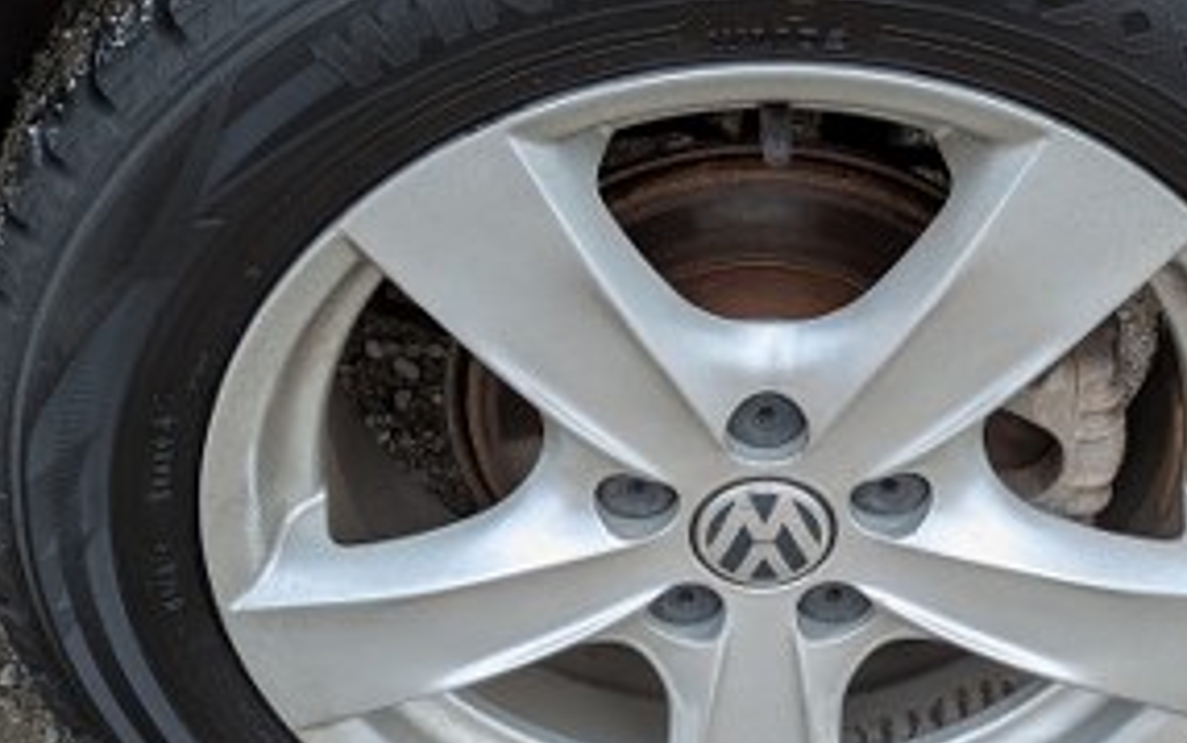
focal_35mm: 74
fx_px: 2395
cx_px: 774
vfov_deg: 17.6
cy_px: 311
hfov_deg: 27.7
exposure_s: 1/704
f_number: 1.89
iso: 45
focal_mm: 5.43
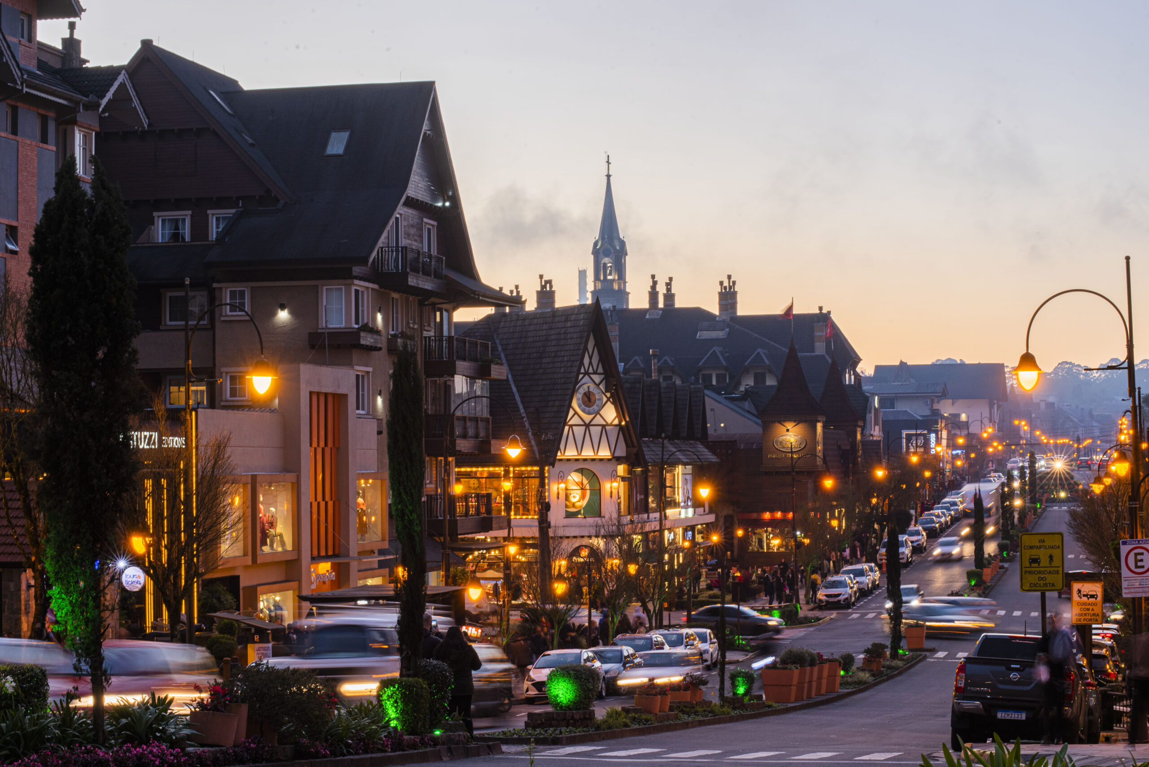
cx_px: 574
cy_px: 384
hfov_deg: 25.4
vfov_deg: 17.1
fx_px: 2554
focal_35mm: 80
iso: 100
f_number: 22
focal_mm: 80
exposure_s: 1/1.67
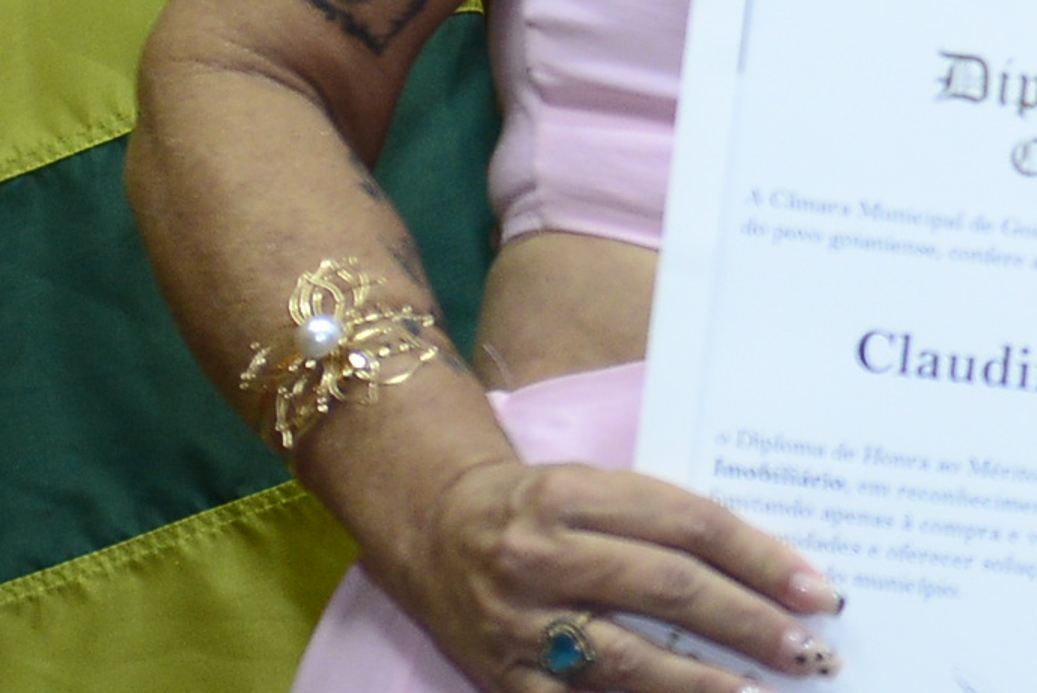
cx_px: 1410
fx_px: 8299
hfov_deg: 7.1
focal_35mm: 288
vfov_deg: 4.8
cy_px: -256
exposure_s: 1/125
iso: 1600
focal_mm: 66
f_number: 4
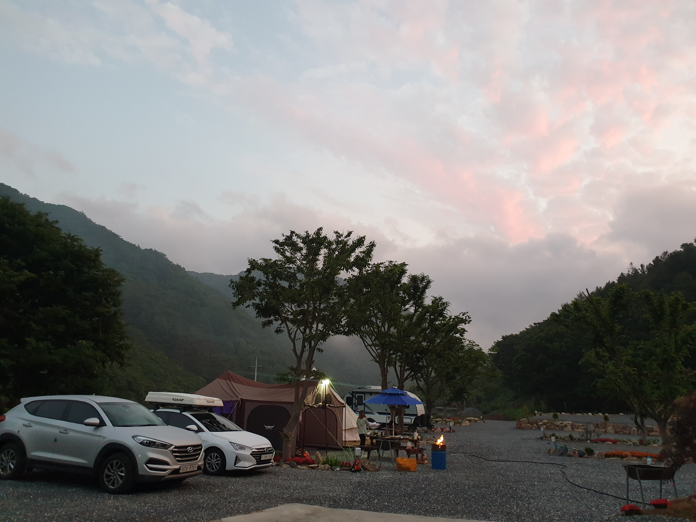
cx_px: 348
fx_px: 523
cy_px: 261
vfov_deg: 53.1
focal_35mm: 26
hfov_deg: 67.3
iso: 320
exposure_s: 1/40
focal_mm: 4.3
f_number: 2.4
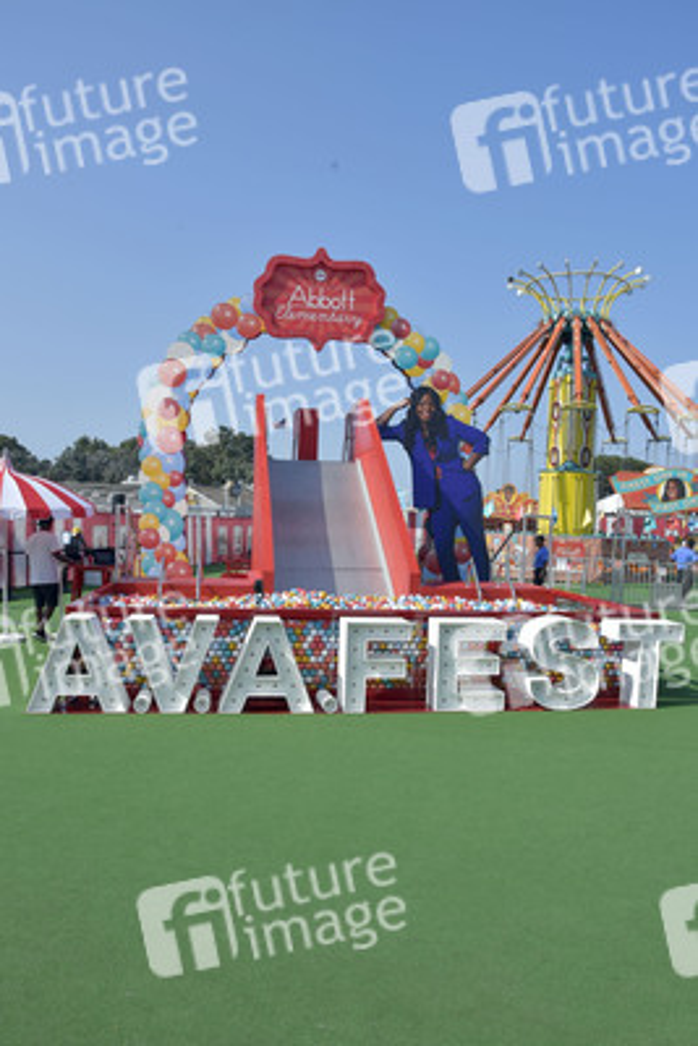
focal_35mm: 24
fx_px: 697
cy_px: 523
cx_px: 349
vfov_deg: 73.7
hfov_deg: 53.2
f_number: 13
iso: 250
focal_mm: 24
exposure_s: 1/250
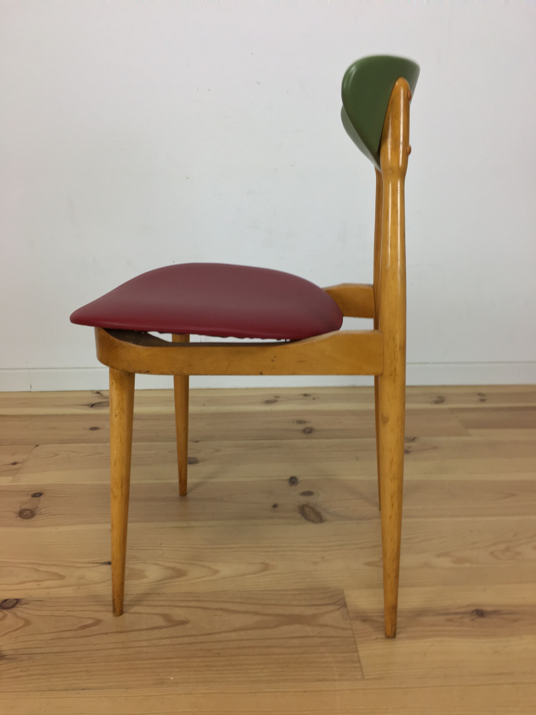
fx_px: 599
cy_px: 358
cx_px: 268
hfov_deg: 48.2
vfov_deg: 61.7
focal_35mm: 29
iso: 40
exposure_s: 1/33
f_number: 2.2
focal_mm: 4.15
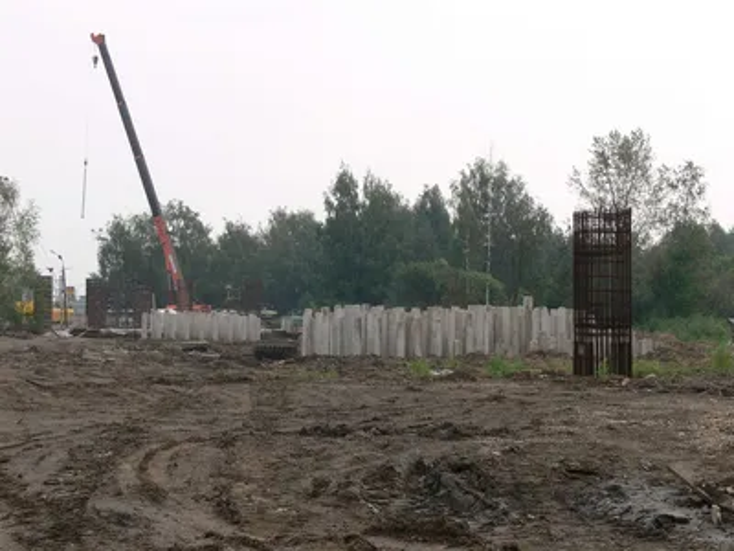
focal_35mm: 67
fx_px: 1421
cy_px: 276
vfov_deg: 21.9
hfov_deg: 29.0
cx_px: 367
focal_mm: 14.1
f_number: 5.6
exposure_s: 1/160
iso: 80
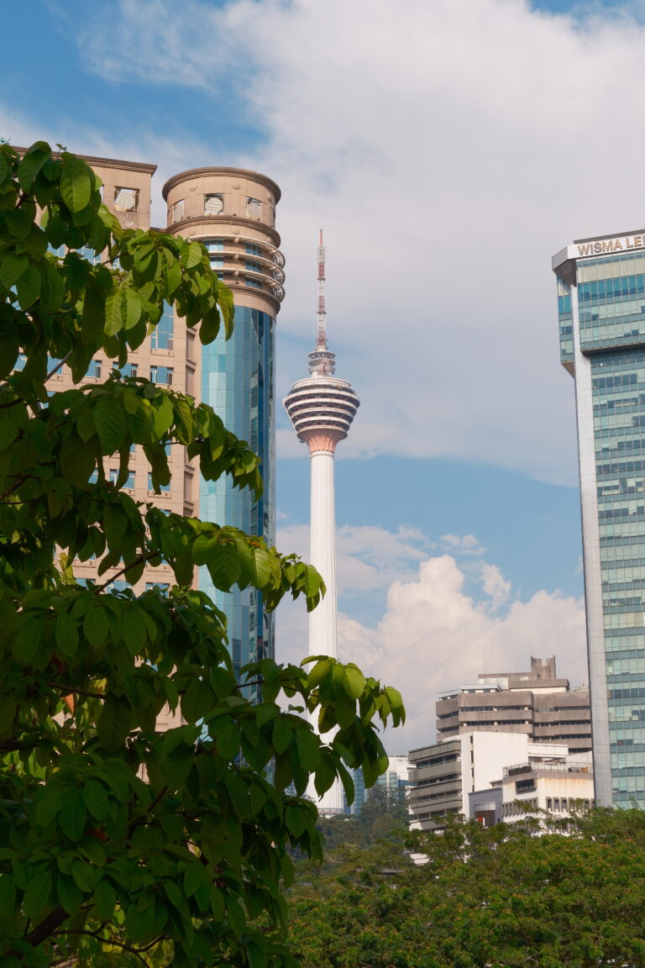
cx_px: 322
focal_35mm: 61
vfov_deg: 32.9
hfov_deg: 22.3
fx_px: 1639
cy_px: 484
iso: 125
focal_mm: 40.8
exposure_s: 1/170
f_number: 13
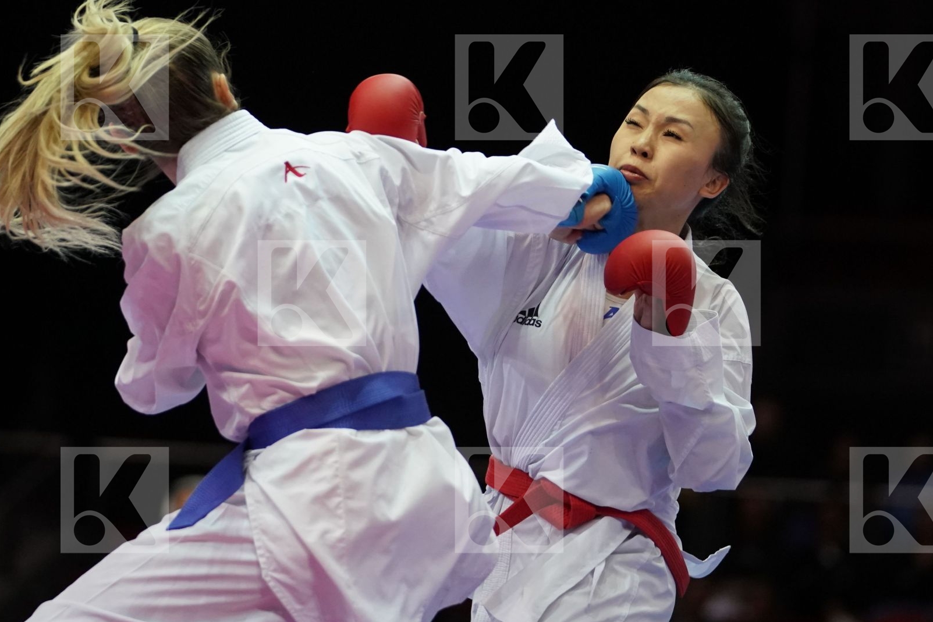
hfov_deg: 9.0
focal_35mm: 229
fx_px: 5935
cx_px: 509
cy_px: 293
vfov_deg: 6.0
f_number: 2.8
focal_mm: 136
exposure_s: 1/1000
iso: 3200
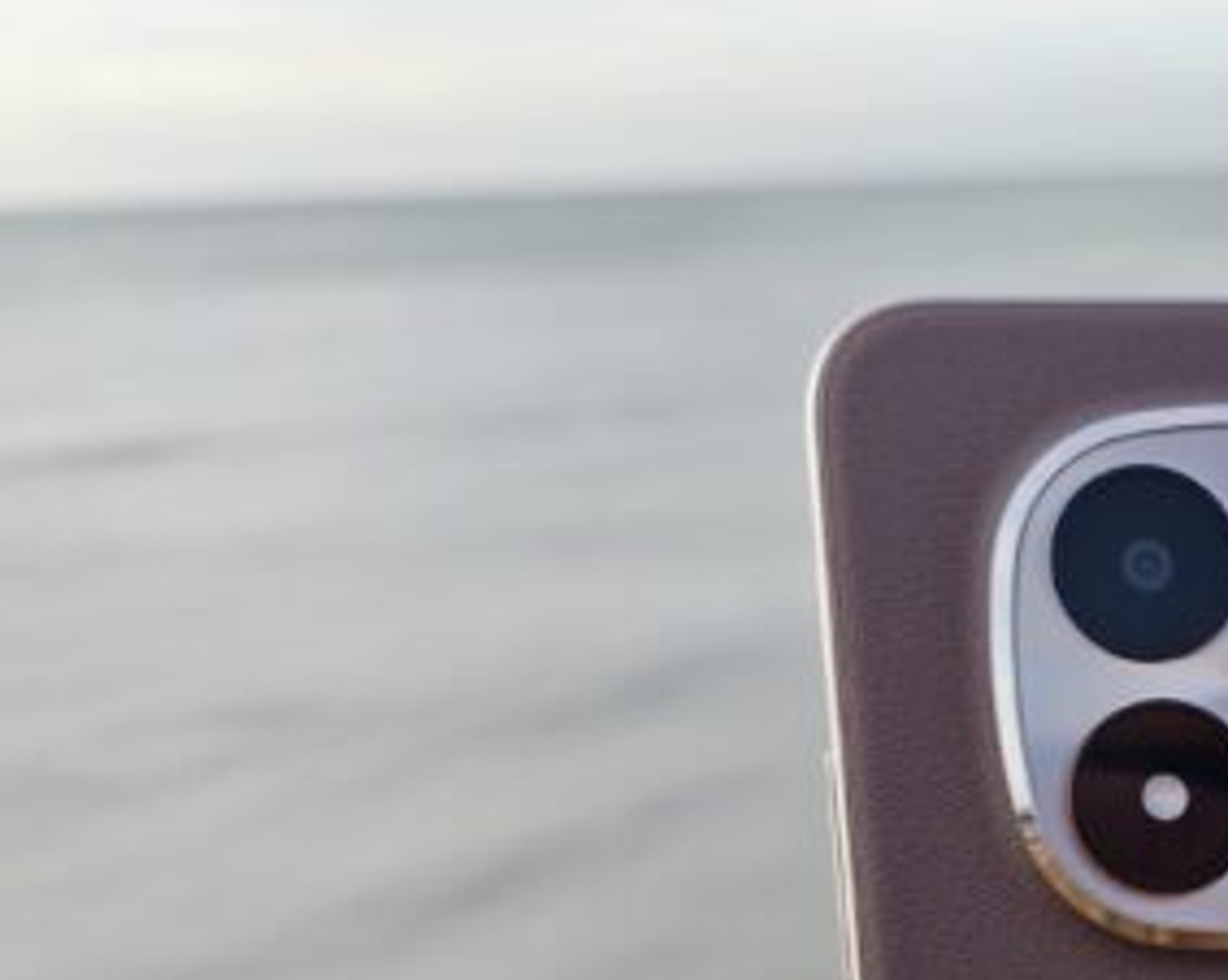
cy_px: 1093
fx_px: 2215
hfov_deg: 27.7
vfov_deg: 23.4
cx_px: 1423
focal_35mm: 61
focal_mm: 6.55
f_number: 1.6
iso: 50
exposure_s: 1/920
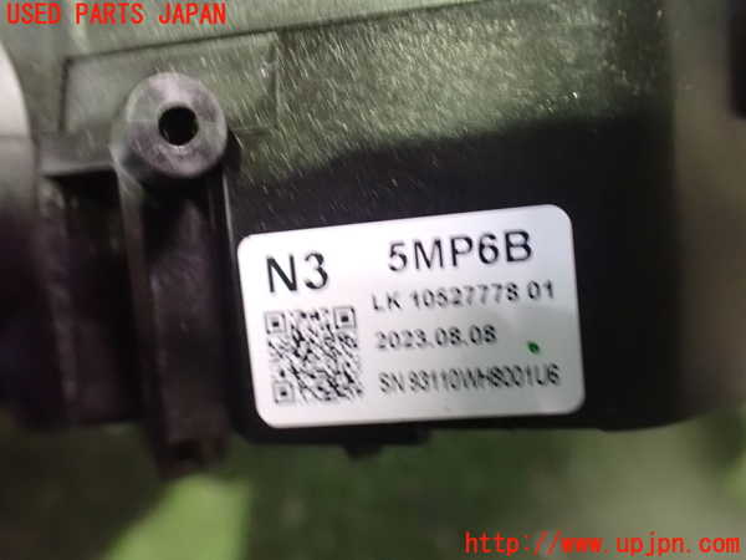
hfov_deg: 60.0
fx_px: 647
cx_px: 373
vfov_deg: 46.8
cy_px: 280
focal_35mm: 30
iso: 1600
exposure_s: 1/15
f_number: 2.3
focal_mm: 5.4
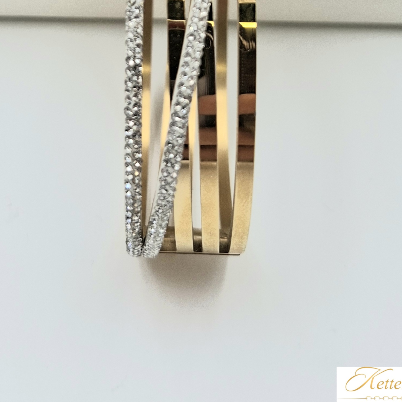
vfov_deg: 39.2
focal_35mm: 39
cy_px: 27
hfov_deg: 42.8
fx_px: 512
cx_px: 181
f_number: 1.8
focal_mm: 5.54
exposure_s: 1/286
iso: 50
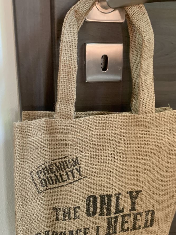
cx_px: 100
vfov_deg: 44.7
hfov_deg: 34.3
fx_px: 285
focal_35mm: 42
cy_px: 132
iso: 400
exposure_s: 1/59
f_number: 1.8
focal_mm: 4.25
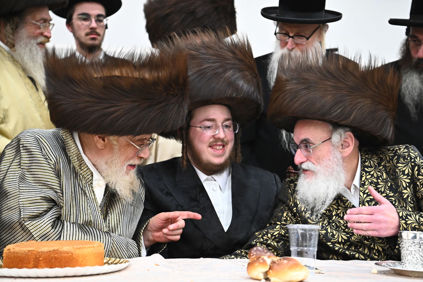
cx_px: 212
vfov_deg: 21.6
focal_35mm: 63
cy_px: 140
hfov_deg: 31.9
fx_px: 740
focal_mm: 62
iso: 2500
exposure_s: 1/200
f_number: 4
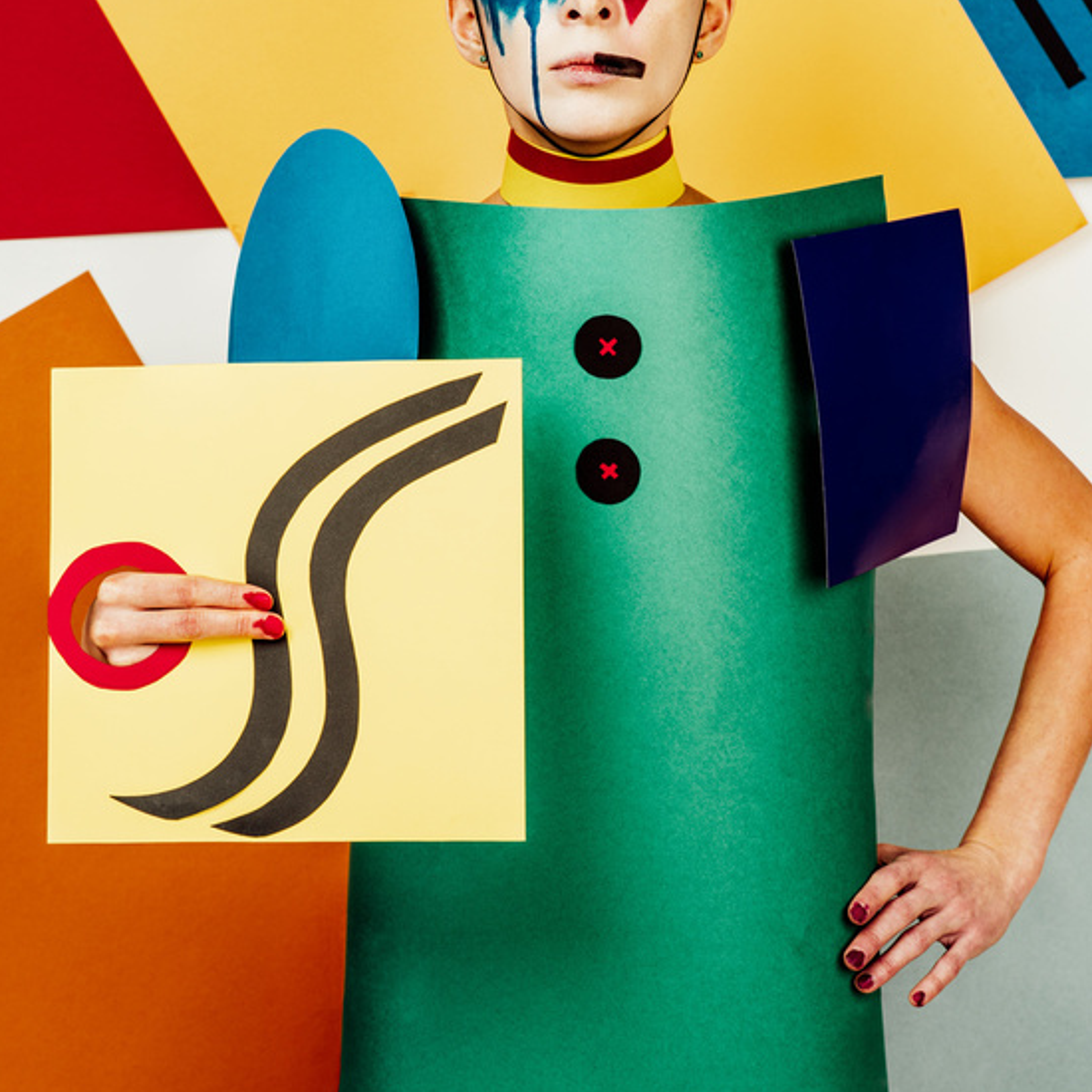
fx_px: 4247
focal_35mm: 119
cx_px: 589
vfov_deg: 14.6
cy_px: 488
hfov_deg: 14.6
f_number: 7.1
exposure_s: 1/125
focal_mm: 77
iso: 100
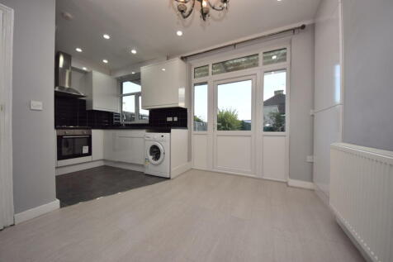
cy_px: 131
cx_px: 196
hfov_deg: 85.4
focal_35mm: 20
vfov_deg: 63.2
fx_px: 213
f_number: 5.6
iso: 125
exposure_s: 1/125
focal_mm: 13
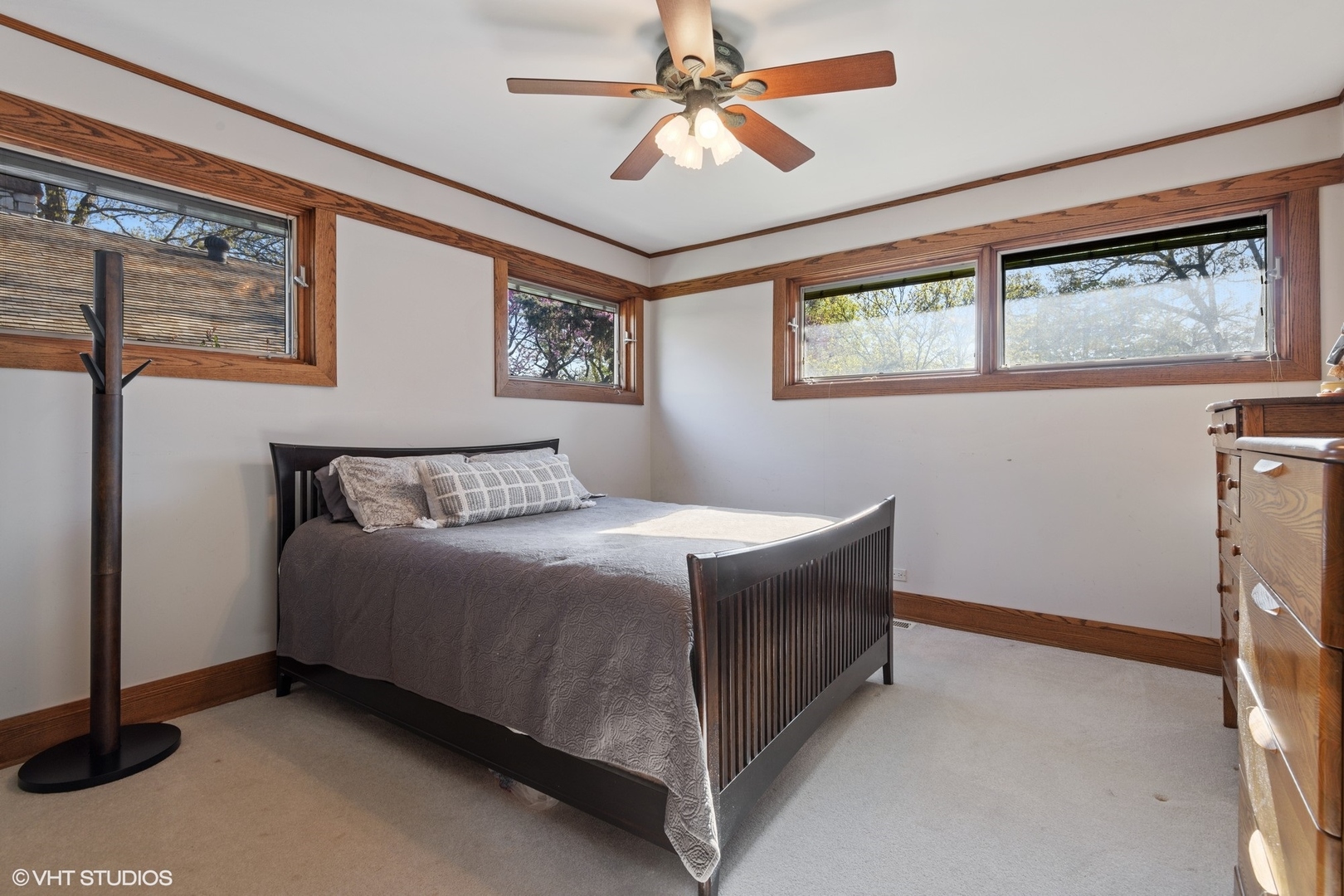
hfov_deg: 96.7
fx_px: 597
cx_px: 672
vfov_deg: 73.7
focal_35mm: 16
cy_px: 448
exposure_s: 1/4
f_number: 9.5
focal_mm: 16
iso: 200
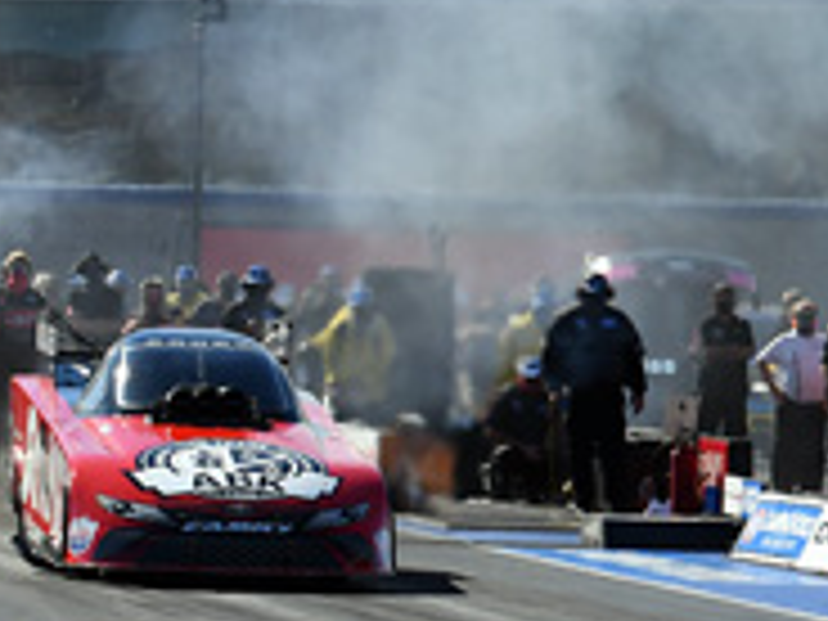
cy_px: 468
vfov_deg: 5.4
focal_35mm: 275
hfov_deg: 7.2
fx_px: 6578
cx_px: 909
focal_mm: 70
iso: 160
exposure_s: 1/1600
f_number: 5.6
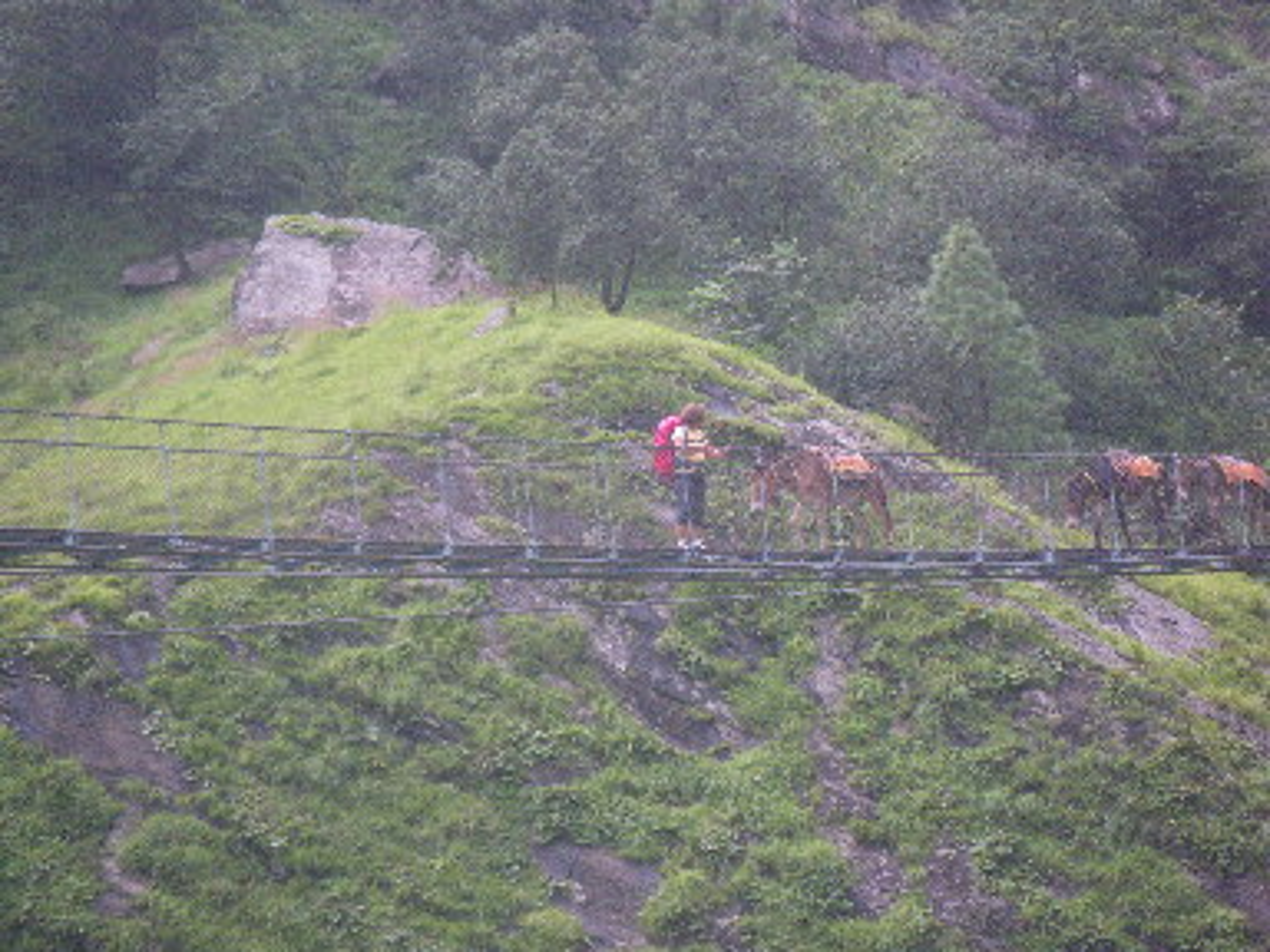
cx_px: 635
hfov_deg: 14.1
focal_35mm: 140
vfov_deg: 10.6
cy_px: 476
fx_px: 5136
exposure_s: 1/250
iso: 320
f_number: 5.5
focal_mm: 25
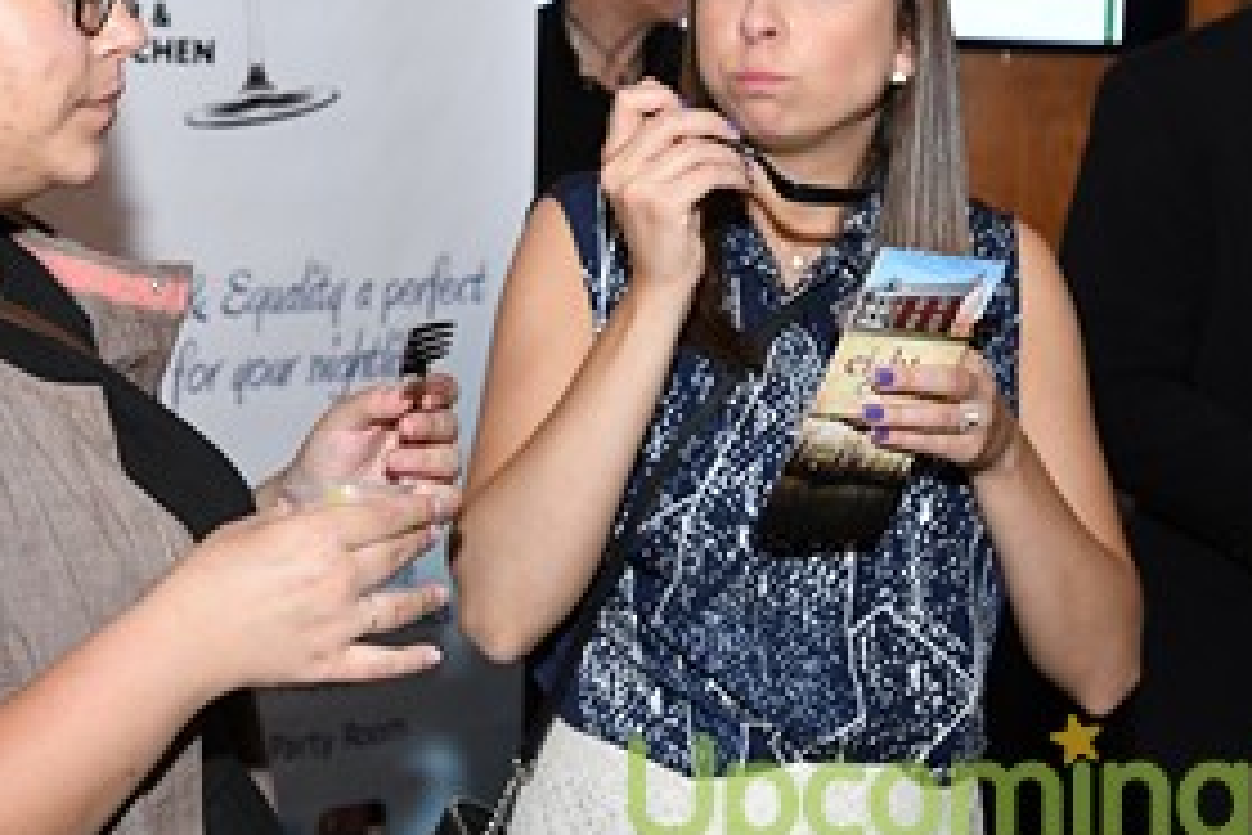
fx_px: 2678
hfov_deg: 26.2
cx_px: 471
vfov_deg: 17.6
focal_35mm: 77
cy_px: 164
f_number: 3.5
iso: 1000
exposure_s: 1/125
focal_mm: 26
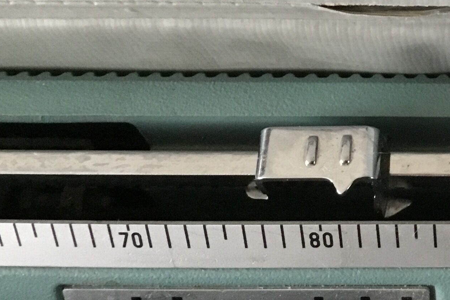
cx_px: 560
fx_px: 1050
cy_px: 91
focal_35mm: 84
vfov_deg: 16.2
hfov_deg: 22.1
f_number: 2.4
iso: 200
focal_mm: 3.3
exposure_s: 1/17
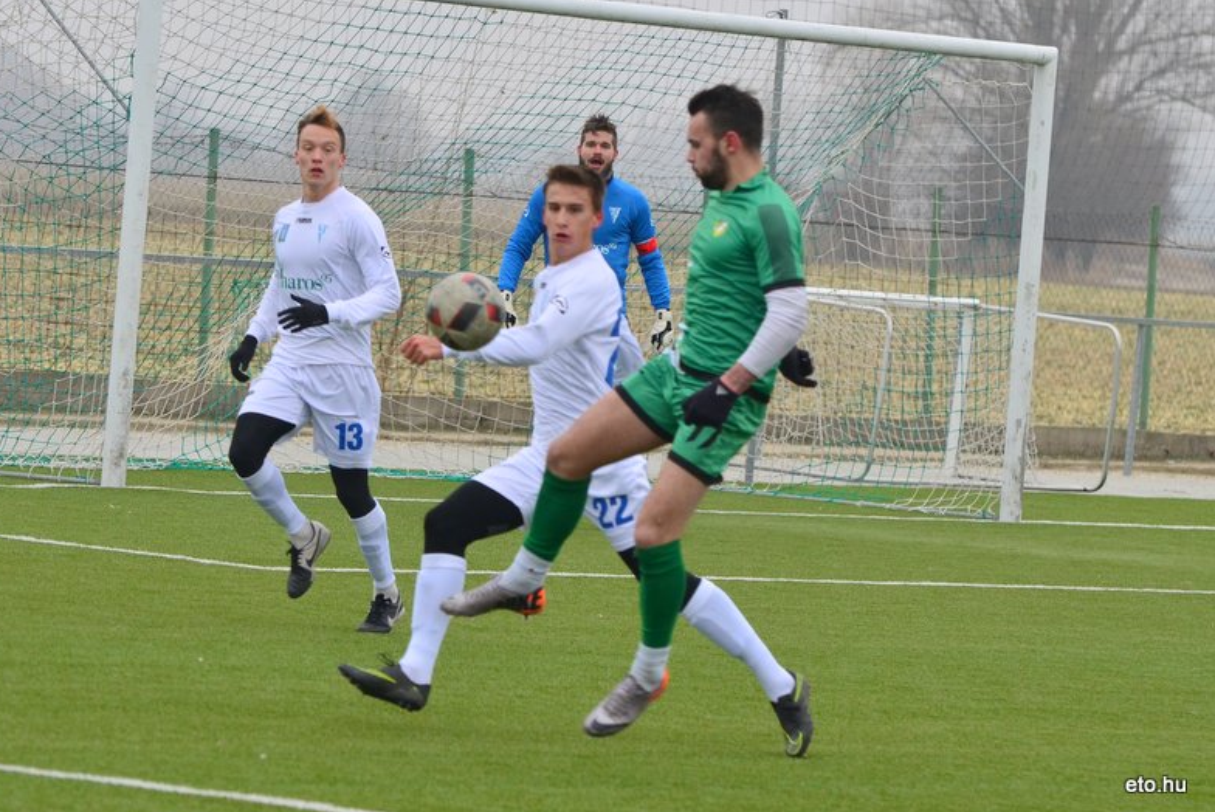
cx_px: 598
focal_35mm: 207
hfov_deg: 10.0
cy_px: 409
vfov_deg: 6.7
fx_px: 6975
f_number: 5.6
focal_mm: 135
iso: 800
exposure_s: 1/800
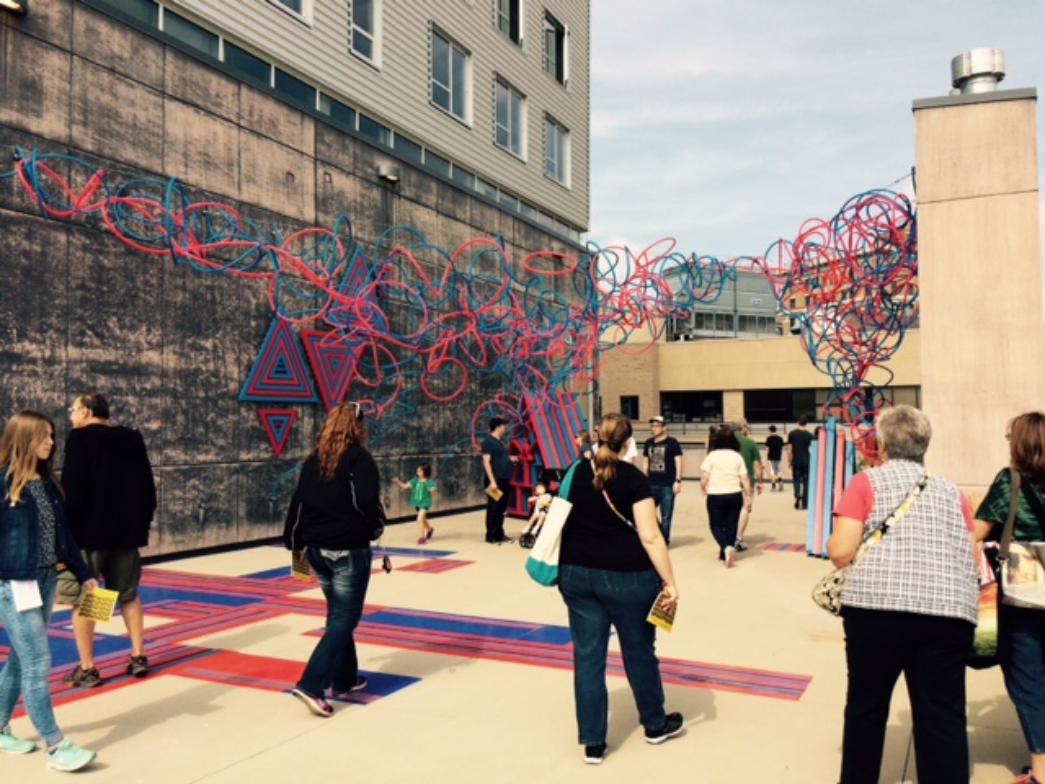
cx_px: 522
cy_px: 392
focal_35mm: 29
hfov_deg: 61.7
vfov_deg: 48.2
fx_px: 875
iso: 32
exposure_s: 1/1466
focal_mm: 4.15
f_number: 2.2
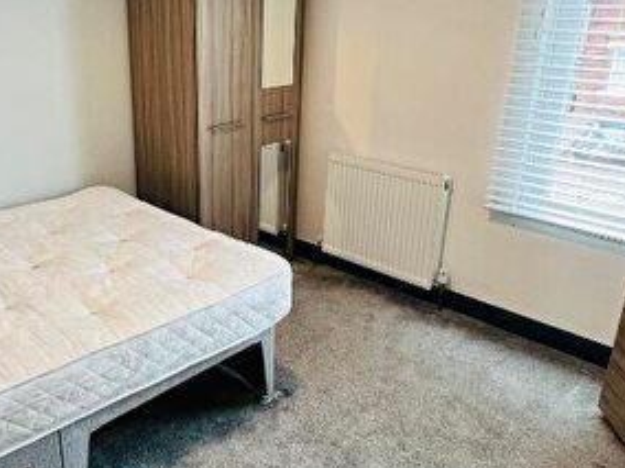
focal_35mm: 32
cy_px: 221
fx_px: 578
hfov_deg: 55.8
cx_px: 218
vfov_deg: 44.1
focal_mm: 1.57
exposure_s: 1/50
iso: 200
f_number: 1.8
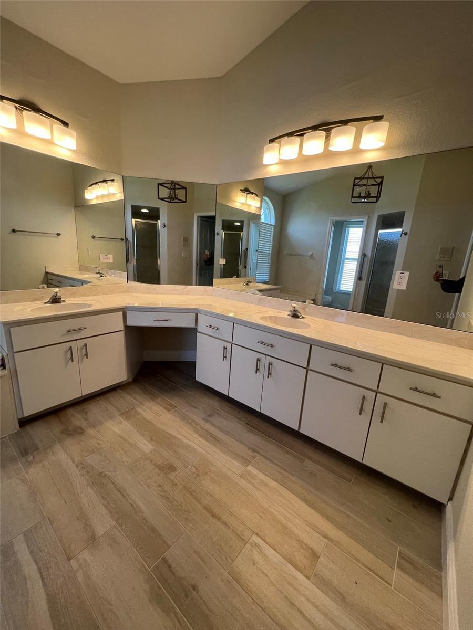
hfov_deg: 89.9
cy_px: 315
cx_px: 236
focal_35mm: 13
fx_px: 237
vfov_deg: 106.2
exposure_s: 1/120
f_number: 1.8
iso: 64
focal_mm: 1.57
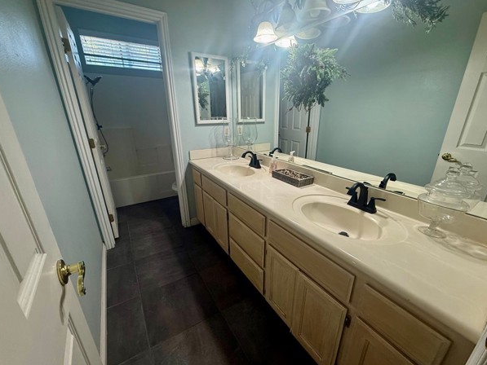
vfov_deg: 81.7
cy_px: 189
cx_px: 254
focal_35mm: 15
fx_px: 211
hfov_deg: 98.1
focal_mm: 2.22
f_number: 2.2
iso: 160
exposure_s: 1/120
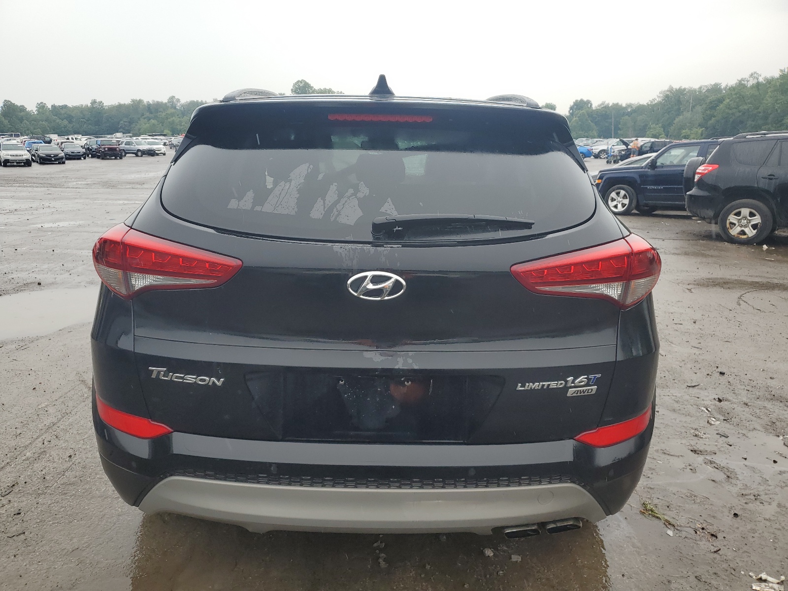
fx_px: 592
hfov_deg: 67.3
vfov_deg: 53.1
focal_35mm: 26
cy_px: 296
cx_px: 394
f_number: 1.5
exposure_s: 1/556
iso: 50
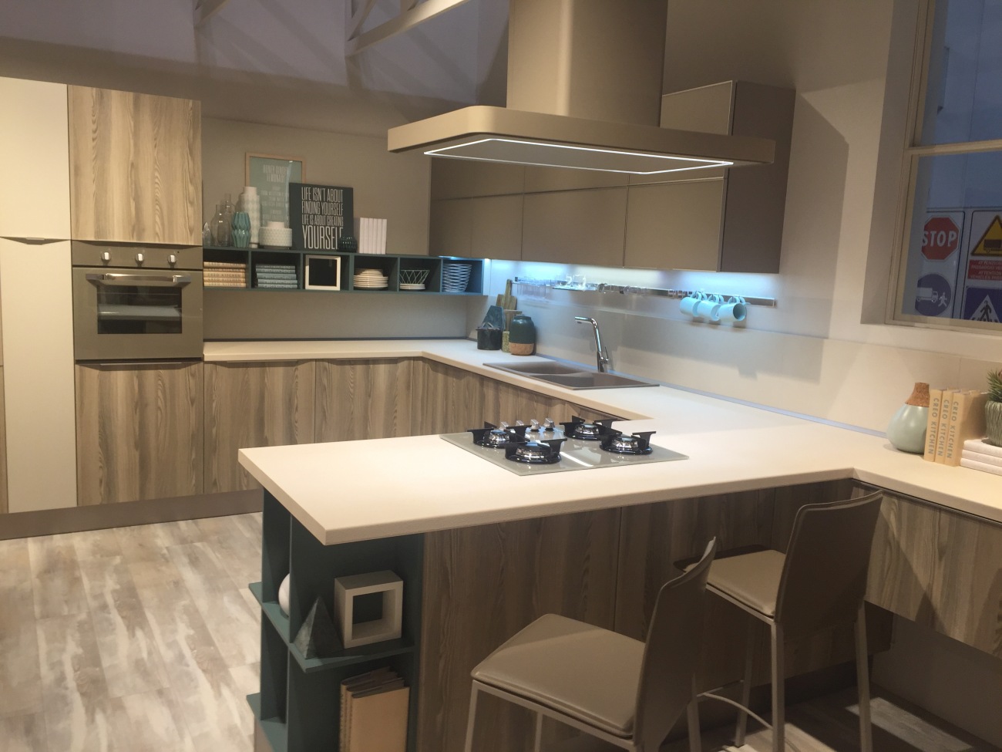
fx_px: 839
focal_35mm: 29
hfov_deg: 61.7
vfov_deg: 48.2
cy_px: 376
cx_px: 501
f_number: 2.2
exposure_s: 1/50
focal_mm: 4.15
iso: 40
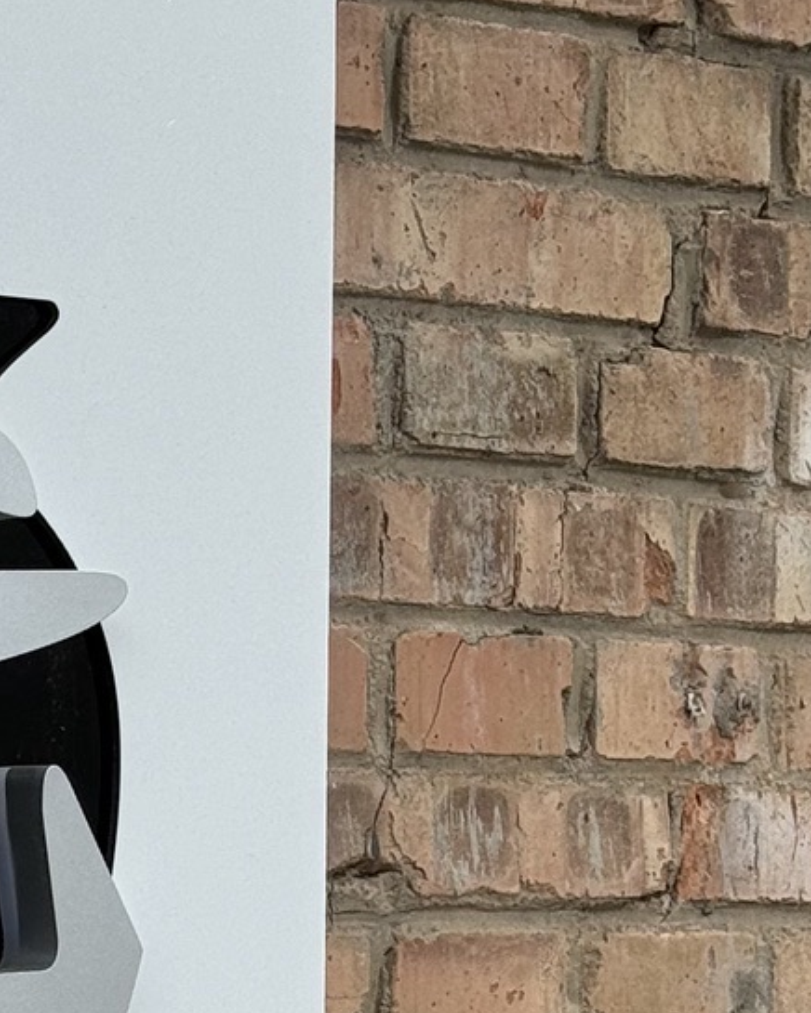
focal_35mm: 172
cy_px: 1097
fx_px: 5161
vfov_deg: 11.1
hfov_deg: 8.9
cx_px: -199
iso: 64
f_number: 1.78
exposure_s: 1/1458
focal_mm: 6.76
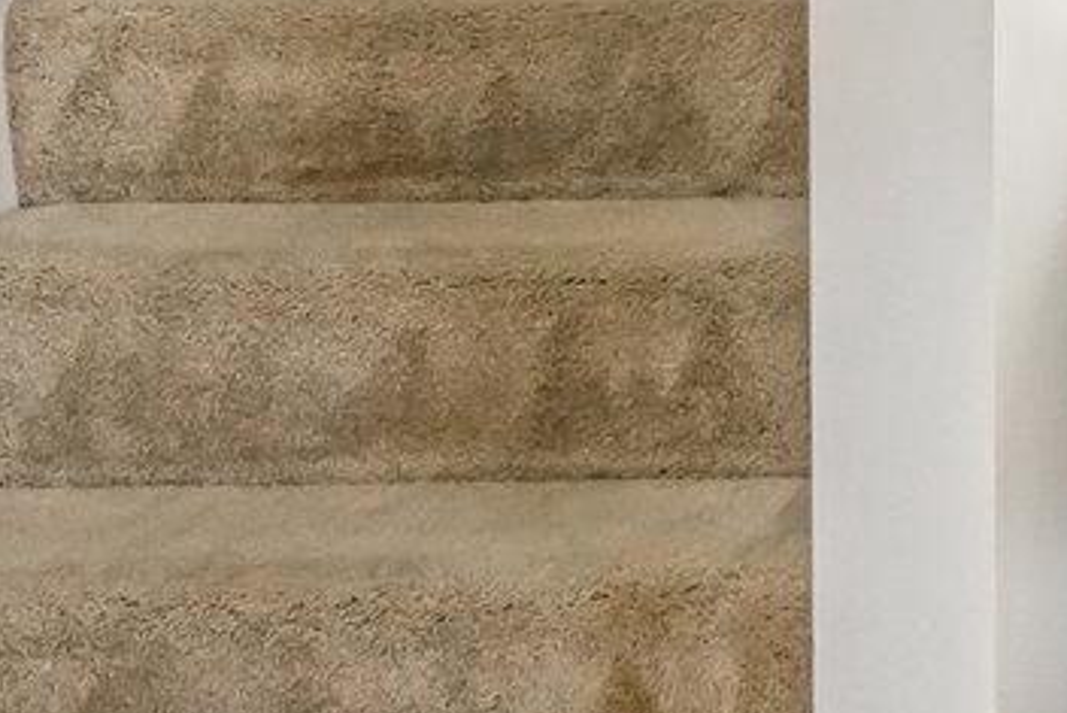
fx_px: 2757
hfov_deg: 19.2
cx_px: 1591
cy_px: -278
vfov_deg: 14.0
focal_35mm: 93
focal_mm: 16
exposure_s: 1/125
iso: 1250
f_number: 8
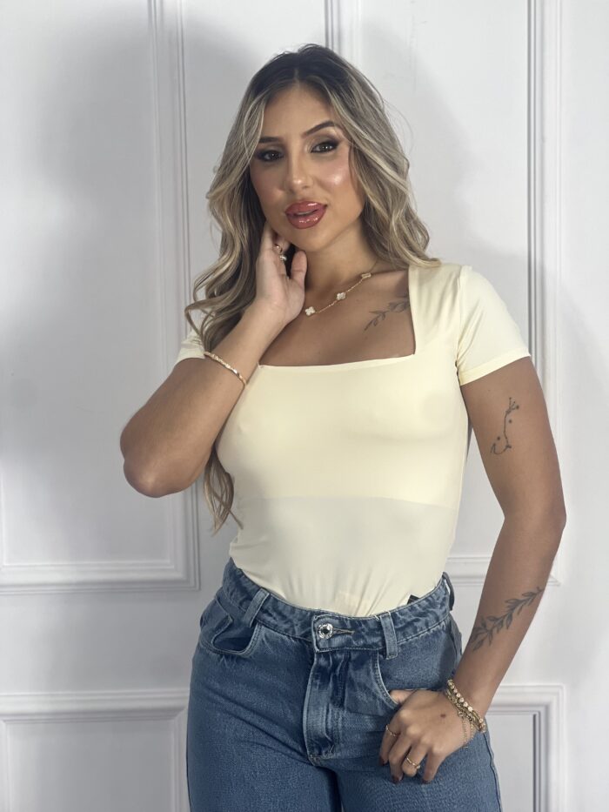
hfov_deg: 19.1
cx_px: 304
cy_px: 406
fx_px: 1806
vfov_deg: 25.3
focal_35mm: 77
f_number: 2.8
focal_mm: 9
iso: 100
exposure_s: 1/120
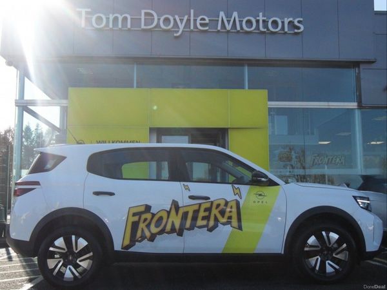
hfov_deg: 63.4
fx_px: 313
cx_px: 194
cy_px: 145
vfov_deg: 49.7
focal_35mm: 28
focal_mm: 5
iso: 80
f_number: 3.4
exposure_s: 1/500
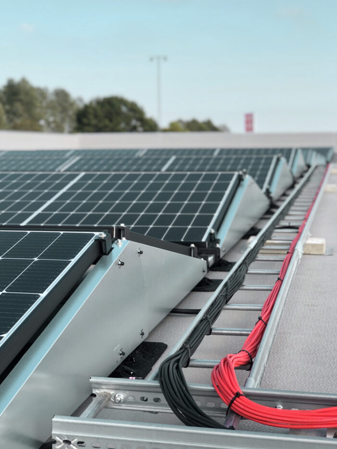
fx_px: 740
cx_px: 162
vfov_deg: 33.8
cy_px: 210
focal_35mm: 57
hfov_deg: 25.7
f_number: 2.4
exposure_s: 1/216
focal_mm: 6
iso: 16
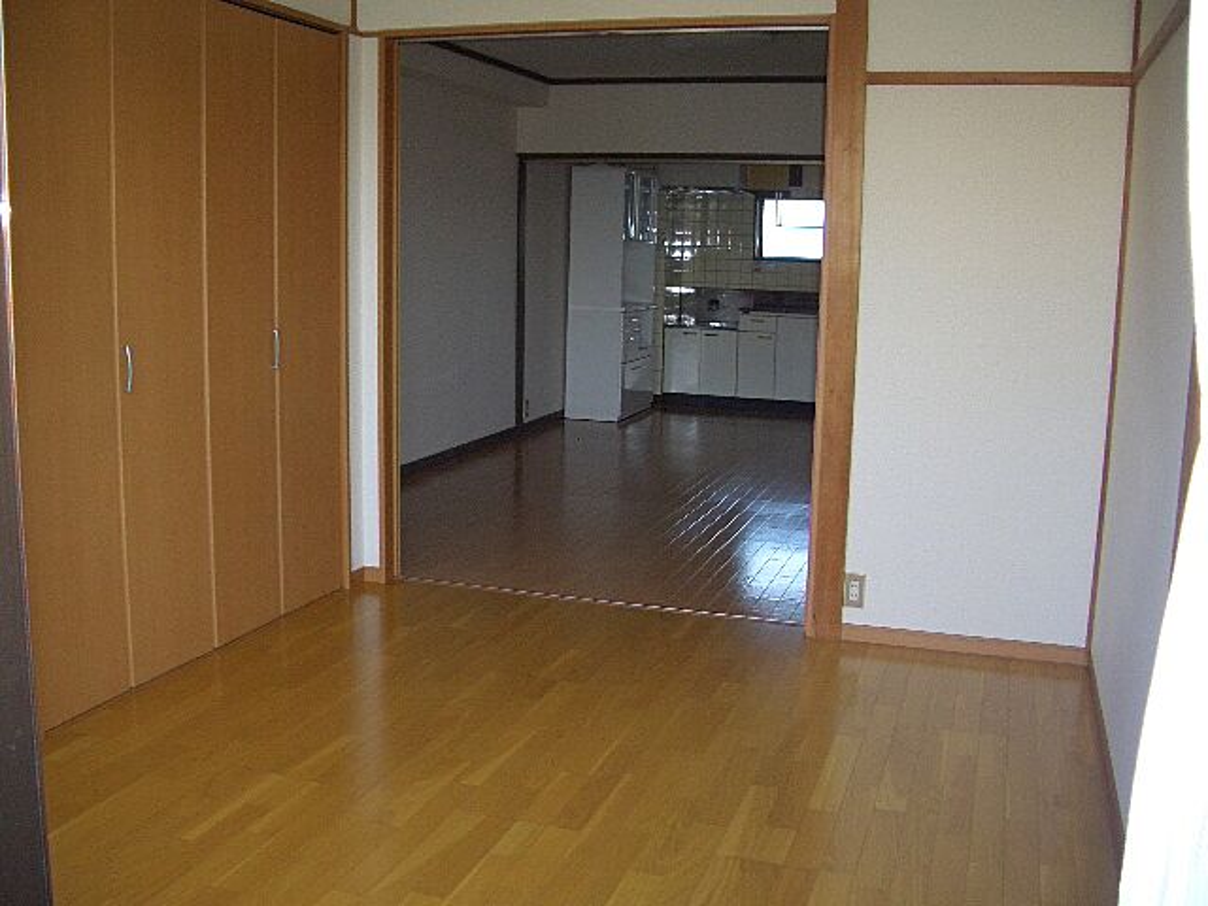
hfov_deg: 52.6
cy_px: 453
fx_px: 1221
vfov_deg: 40.7
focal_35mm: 35
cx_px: 604
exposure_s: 1/60
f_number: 2.6
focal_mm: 5.8
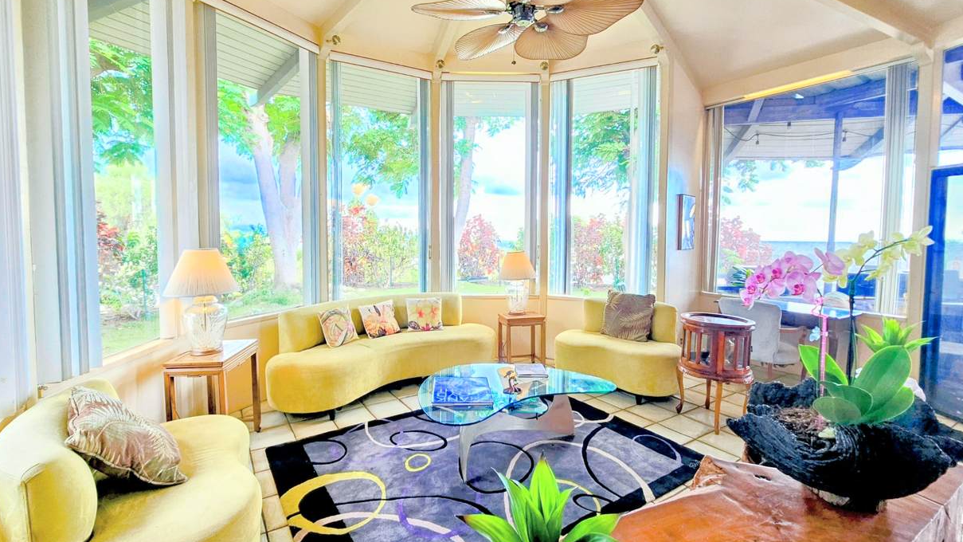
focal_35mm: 15
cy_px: 244
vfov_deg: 70.3
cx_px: 466
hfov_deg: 103.0
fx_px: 383
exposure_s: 1/60
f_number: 2.2
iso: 100
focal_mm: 2.2
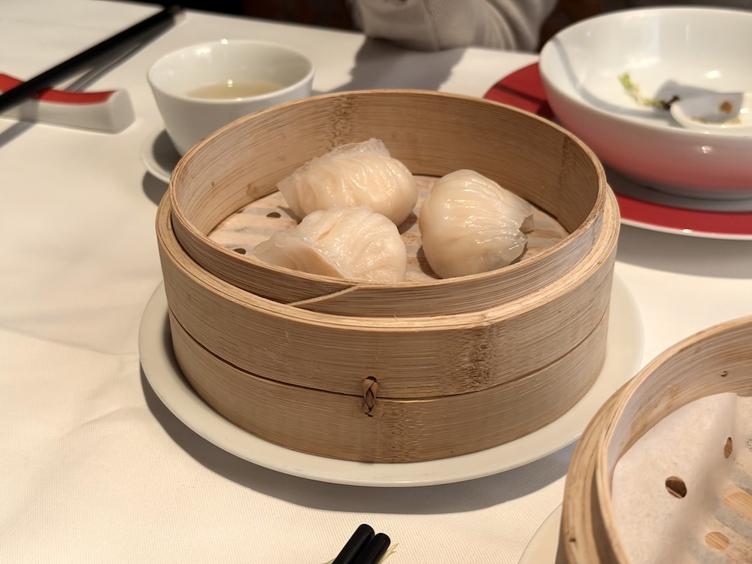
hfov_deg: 39.7
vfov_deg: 30.3
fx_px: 1043
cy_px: 282
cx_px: 376
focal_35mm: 48
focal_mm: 6.76
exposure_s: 1/33
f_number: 1.78
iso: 320
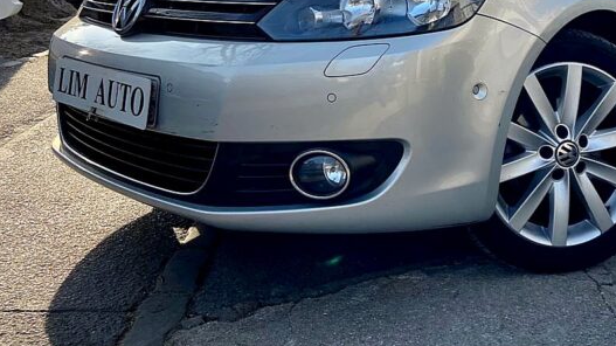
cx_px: 461
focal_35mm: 43
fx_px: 702
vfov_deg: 26.2
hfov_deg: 45.7
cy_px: -1
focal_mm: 4.25
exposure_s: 1/2105
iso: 32
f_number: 1.8
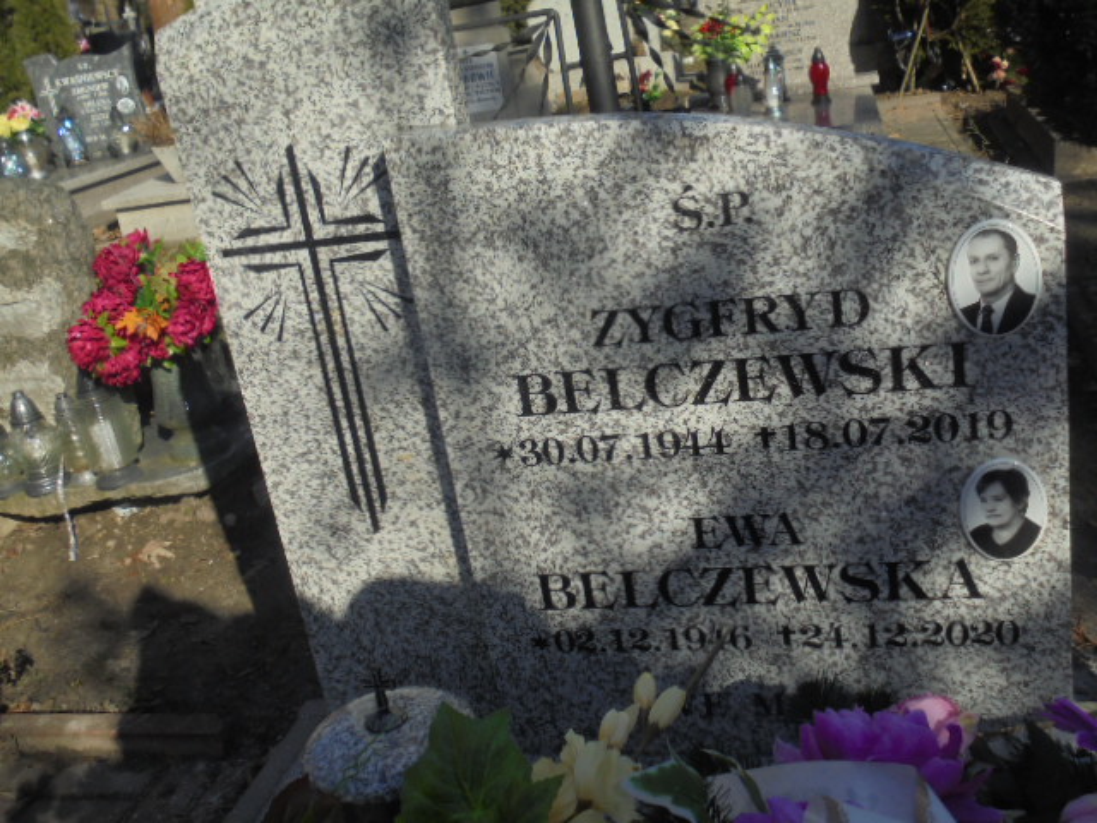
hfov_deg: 49.0
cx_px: 548
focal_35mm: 38
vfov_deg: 37.7
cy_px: 412
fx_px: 1204
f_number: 4.2
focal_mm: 6.9
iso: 100
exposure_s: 1/800
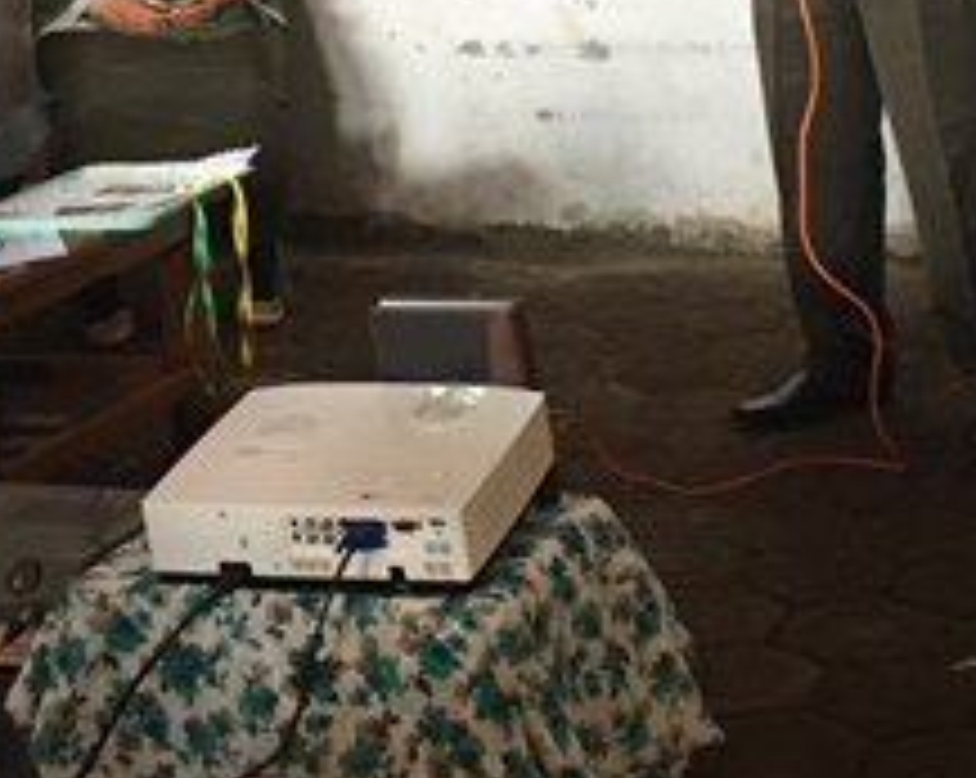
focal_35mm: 82
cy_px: -124
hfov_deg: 23.1
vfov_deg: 17.9
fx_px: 2365
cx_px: 702
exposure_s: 1/33
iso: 200
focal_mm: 4.15
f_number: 2.2
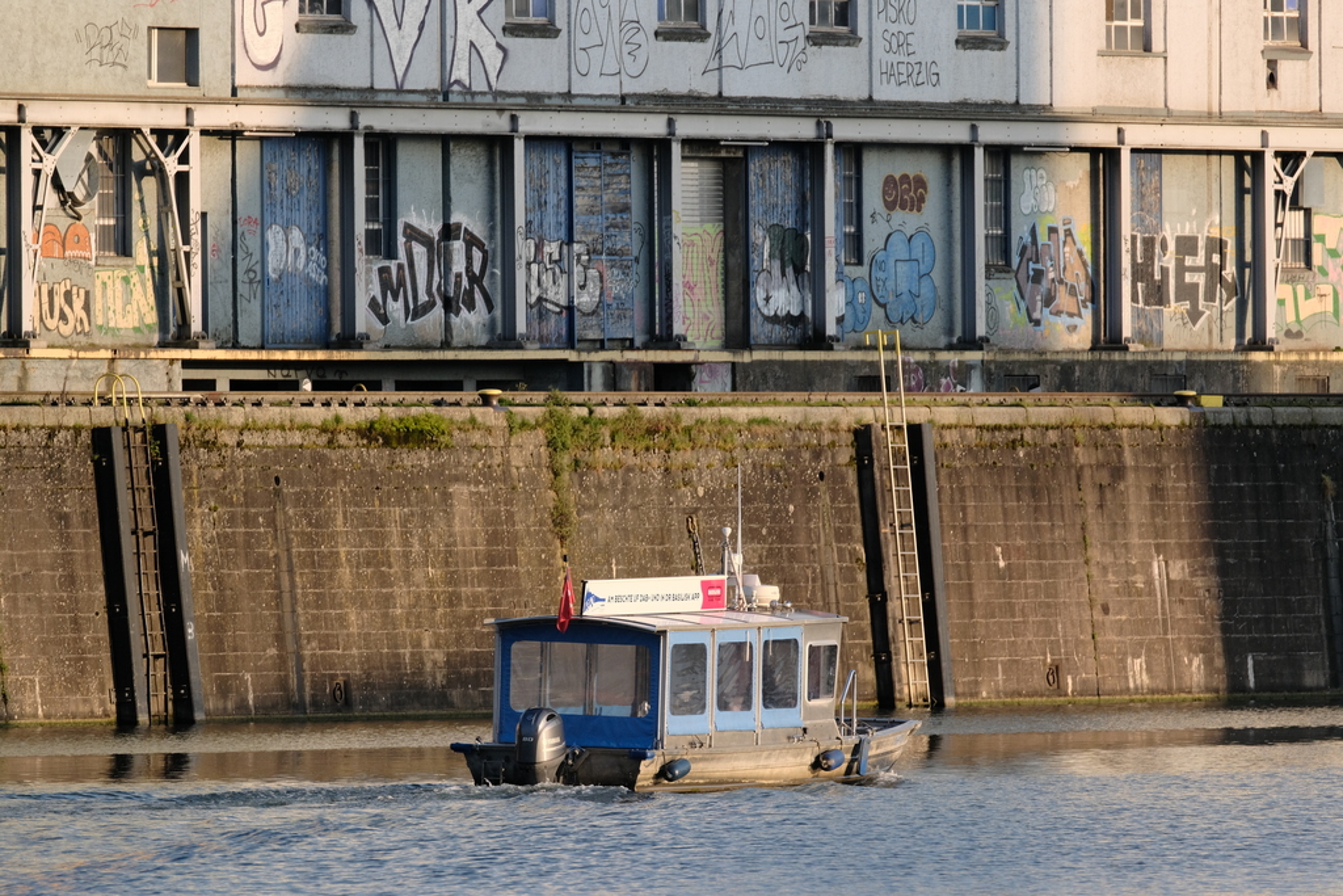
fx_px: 22385
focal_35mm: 600
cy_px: 448
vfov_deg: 2.3
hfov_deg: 3.4
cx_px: 672
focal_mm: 400
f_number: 6.3
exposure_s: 1/1000
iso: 1000
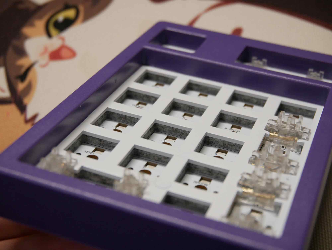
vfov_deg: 23.0
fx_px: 614
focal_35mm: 64
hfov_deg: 30.3
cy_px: 125
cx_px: 166
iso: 1000
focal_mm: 32
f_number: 5.5
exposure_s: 1/80
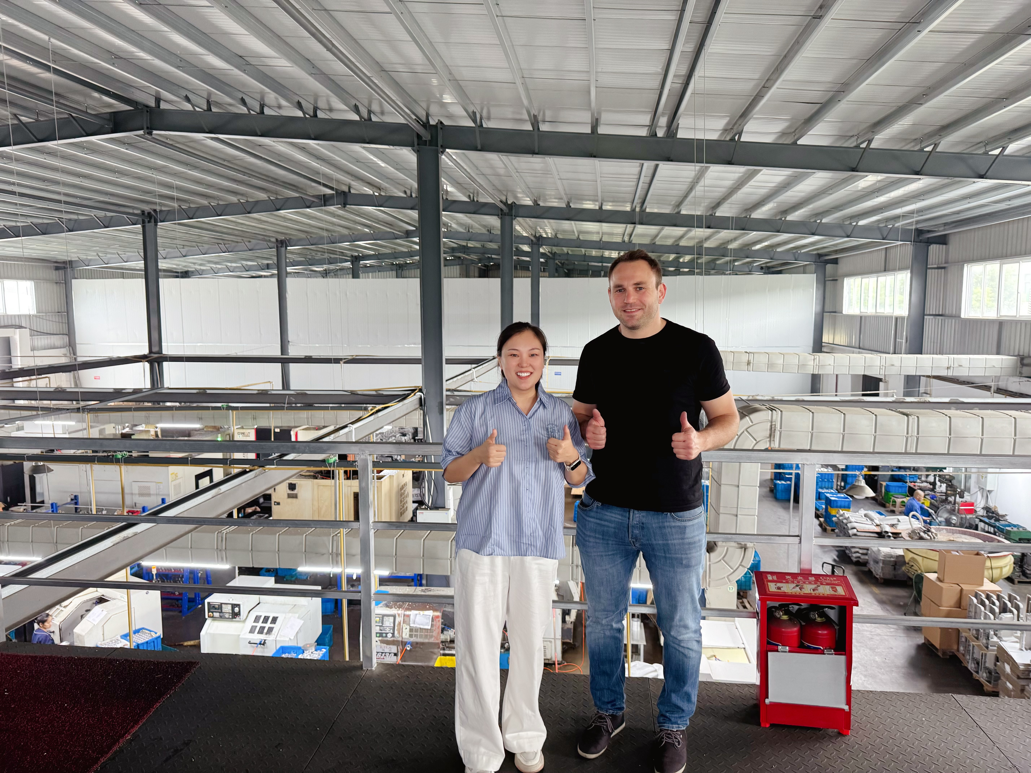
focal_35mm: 24
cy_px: 386
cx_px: 516
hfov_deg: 71.6
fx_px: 715
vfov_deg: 56.8
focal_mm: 6.76
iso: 250
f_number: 1.78
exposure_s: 1/60
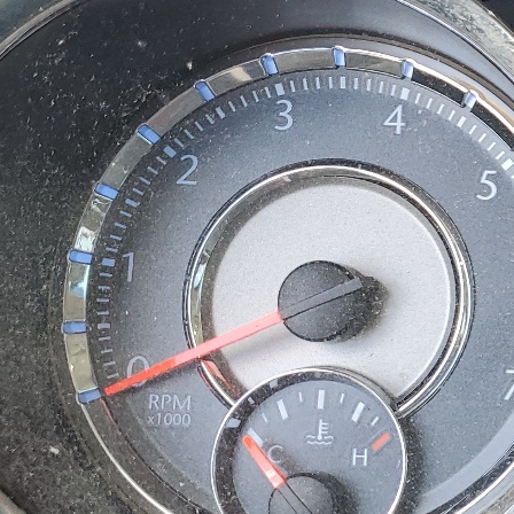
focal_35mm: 82
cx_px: 779
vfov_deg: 21.1
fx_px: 1378
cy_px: 237
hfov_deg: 18.6
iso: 50
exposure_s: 1/159
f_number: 1.5
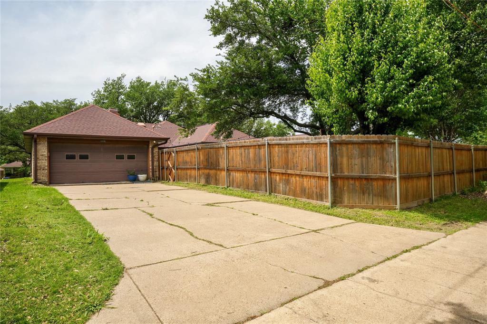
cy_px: 162
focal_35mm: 22
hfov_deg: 78.6
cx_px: 244
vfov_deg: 57.2
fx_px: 297
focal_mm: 22
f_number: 8
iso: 800
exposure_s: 1/1600
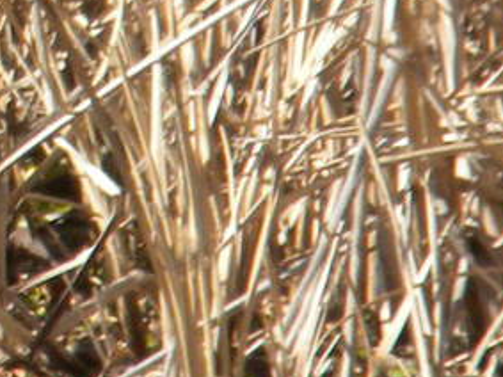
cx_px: -693
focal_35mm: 1469
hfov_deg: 1.3
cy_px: -124
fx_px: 21337
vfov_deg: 1.0
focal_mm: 46.2
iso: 117
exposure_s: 1/447
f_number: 5.3
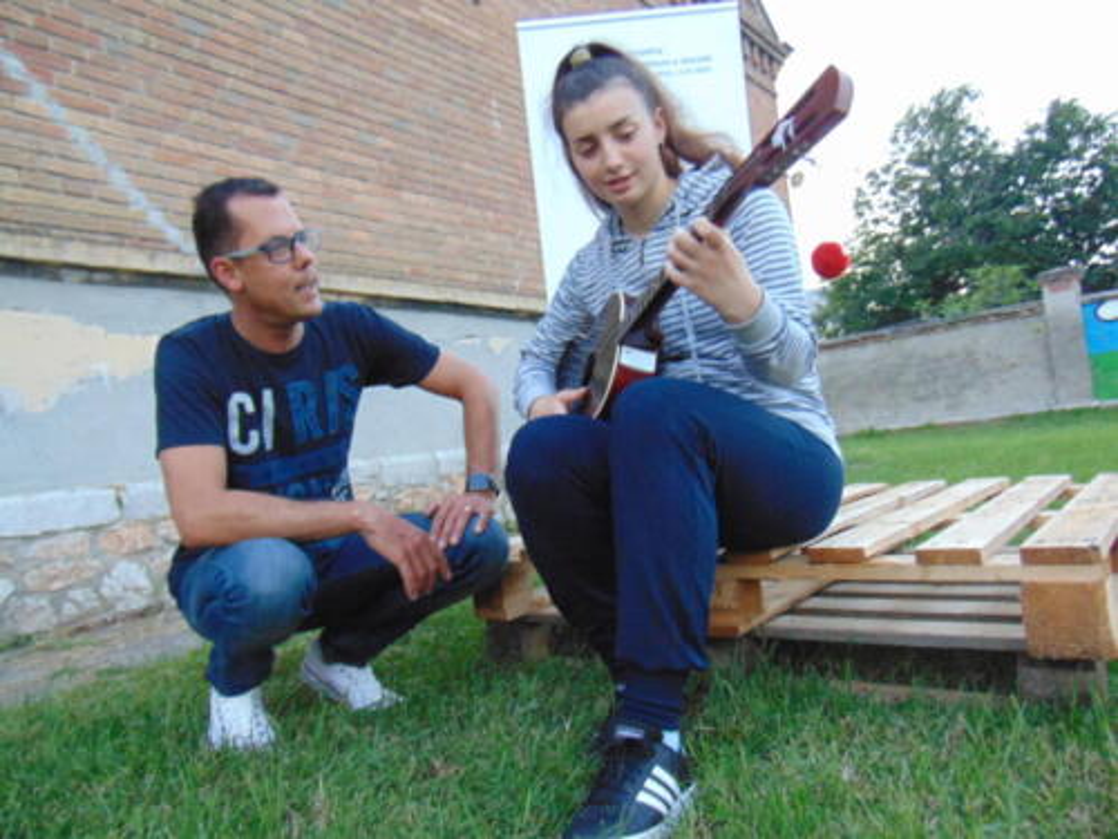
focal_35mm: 25
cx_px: 559
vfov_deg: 54.9
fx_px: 807
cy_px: 420
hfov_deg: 69.4
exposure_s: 1/30
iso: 400
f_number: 3
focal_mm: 4.5
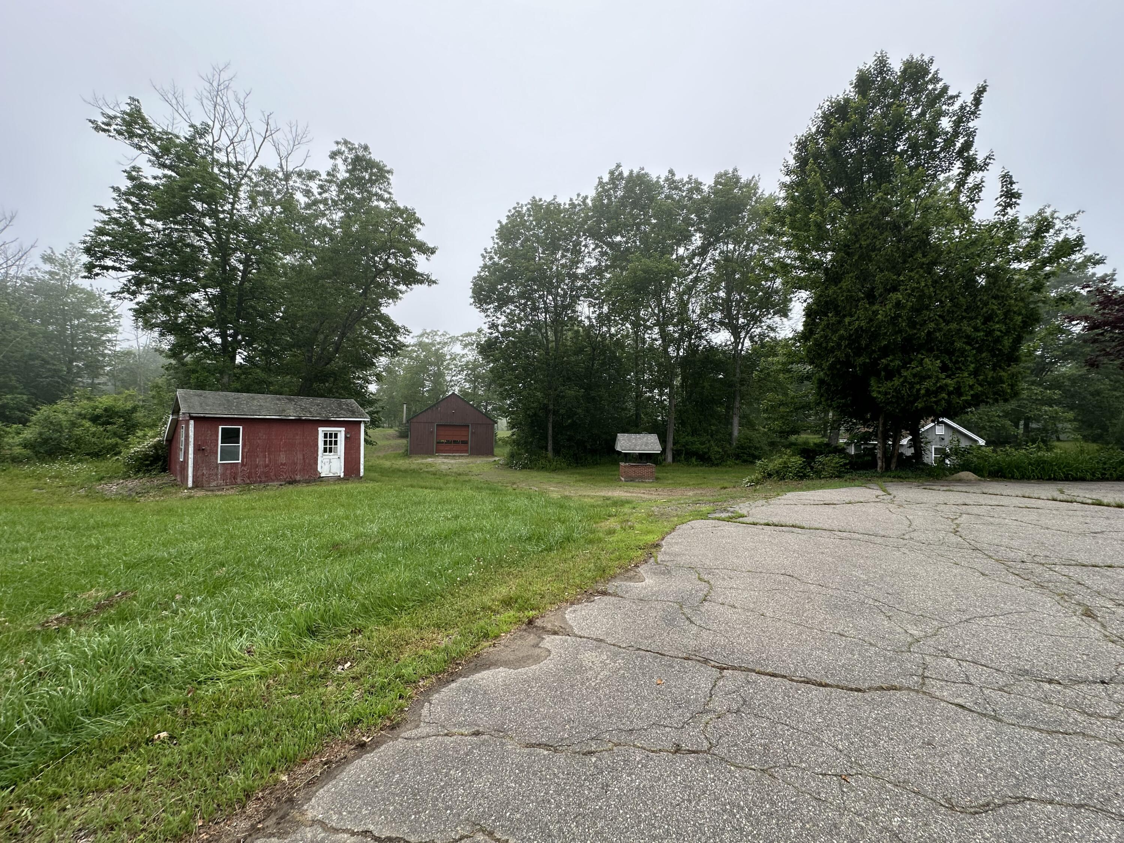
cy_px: 422
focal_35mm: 14
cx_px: 562
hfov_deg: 102.1
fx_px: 455
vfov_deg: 85.7
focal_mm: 2.22
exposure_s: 1/203
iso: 40
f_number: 2.2
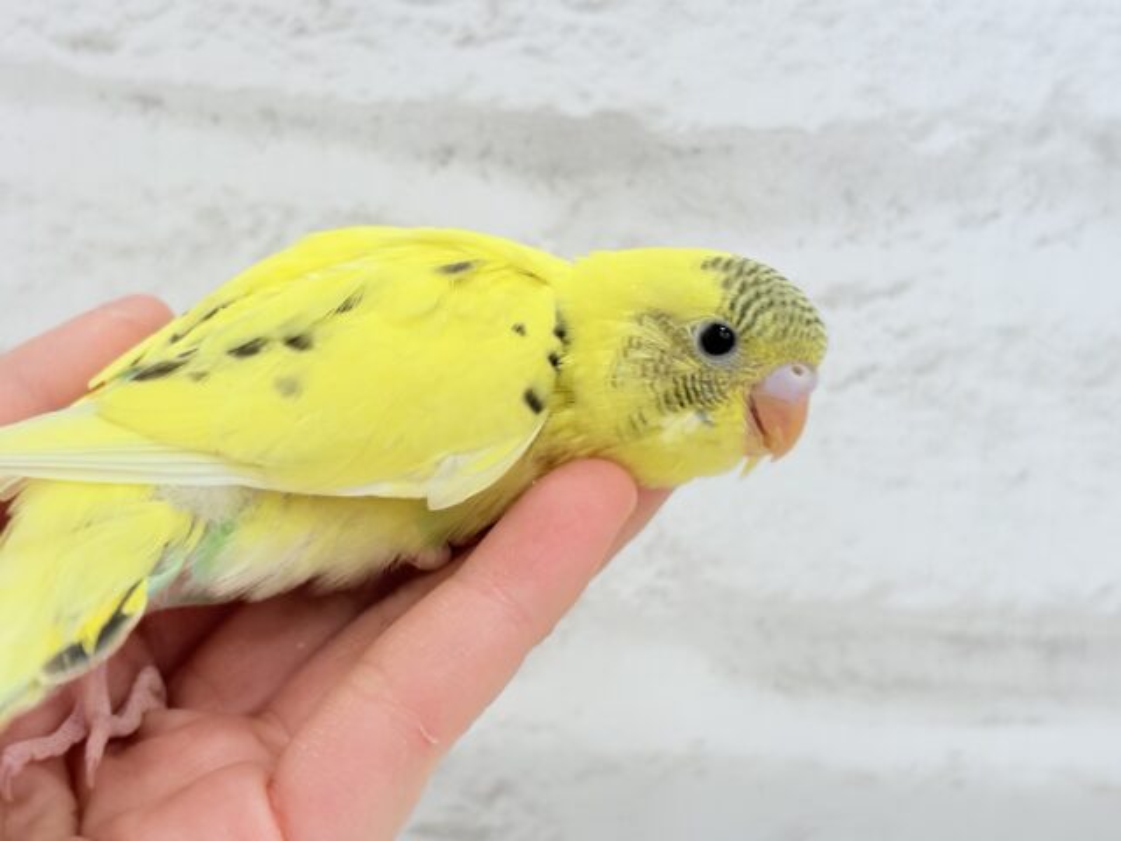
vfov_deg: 28.0
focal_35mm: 52
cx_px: 560
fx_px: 1684
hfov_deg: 36.8
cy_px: 420
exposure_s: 1/100
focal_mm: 5.96
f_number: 1.6
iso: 64
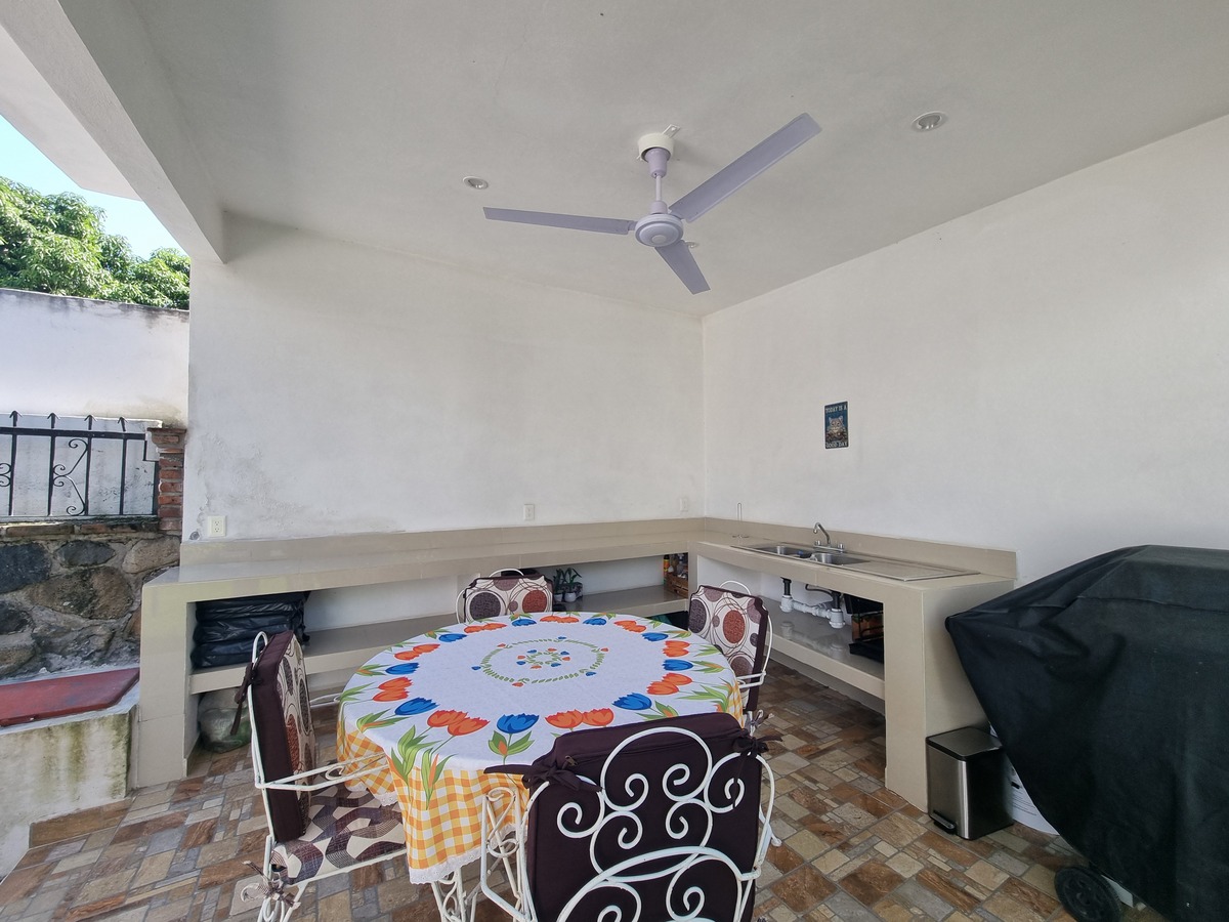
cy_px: 461
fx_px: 462
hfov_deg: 106.2
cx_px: 614
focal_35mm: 13
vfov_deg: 89.9
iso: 50
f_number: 2.2
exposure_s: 1/313
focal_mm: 2.2
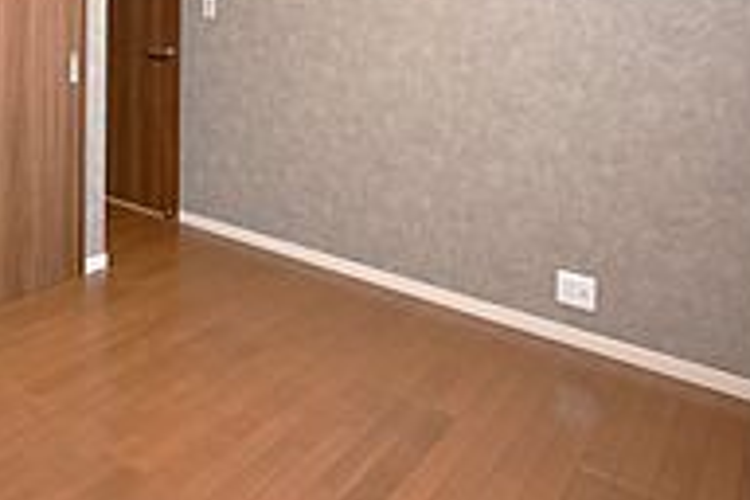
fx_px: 708
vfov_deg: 35.3
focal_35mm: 34
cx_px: 55
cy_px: 4
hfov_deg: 48.9
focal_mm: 17
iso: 1600
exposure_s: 1/60
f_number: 4
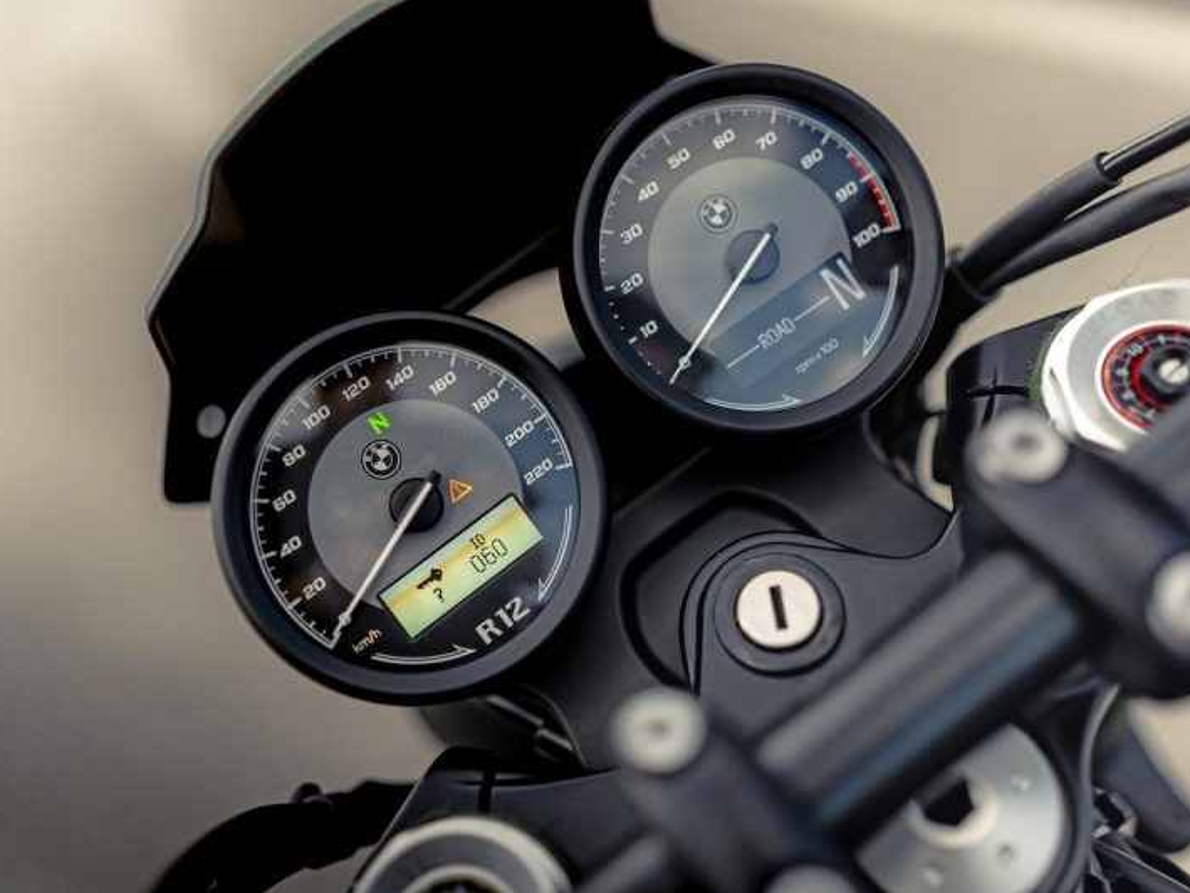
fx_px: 1307
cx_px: 554
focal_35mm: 38
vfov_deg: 37.7
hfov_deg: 48.9
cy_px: 446
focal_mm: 35
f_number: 1.4
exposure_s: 1/640
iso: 50
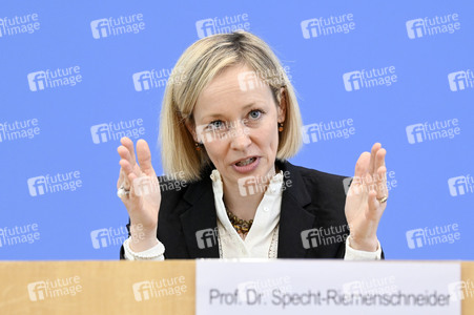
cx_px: 237
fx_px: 1250
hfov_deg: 21.5
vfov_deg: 14.4
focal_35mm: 95
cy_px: 158
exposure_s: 1/400
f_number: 6.3
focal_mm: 95
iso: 4000
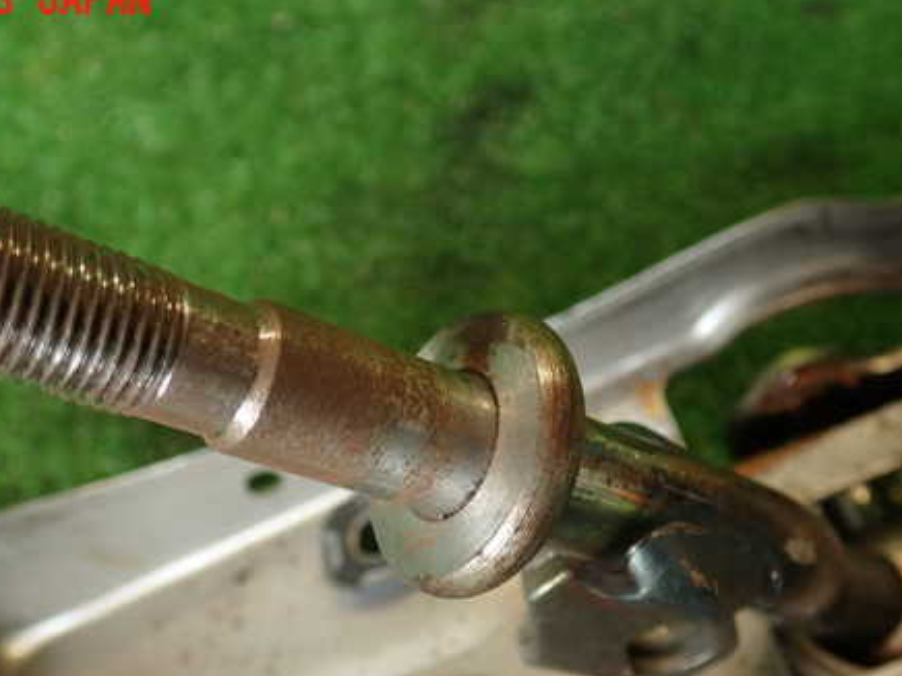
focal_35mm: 44
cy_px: 440
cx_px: 395
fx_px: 1147
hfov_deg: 42.9
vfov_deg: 32.6
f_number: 2.4
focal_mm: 5.79
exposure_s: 1/60
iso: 200
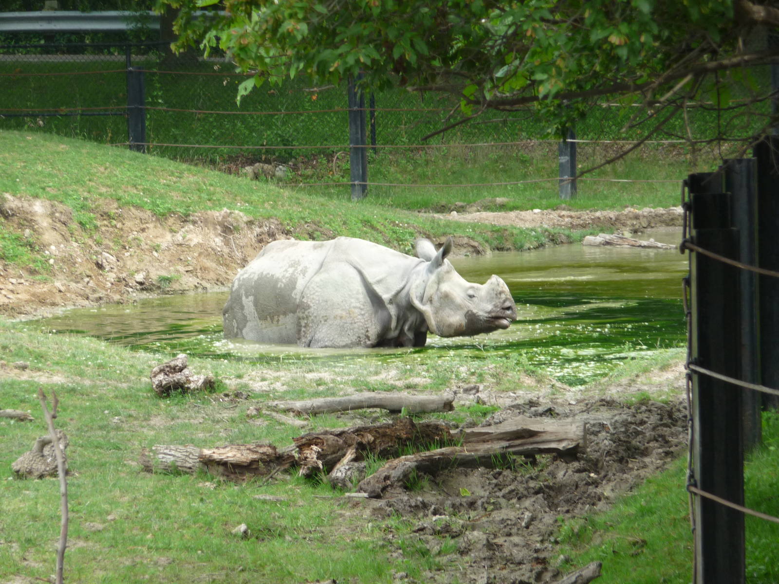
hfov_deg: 7.1
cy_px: 292
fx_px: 6301
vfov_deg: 5.3
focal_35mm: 280
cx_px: 390
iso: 125
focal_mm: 47
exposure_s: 1/125
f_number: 4.9
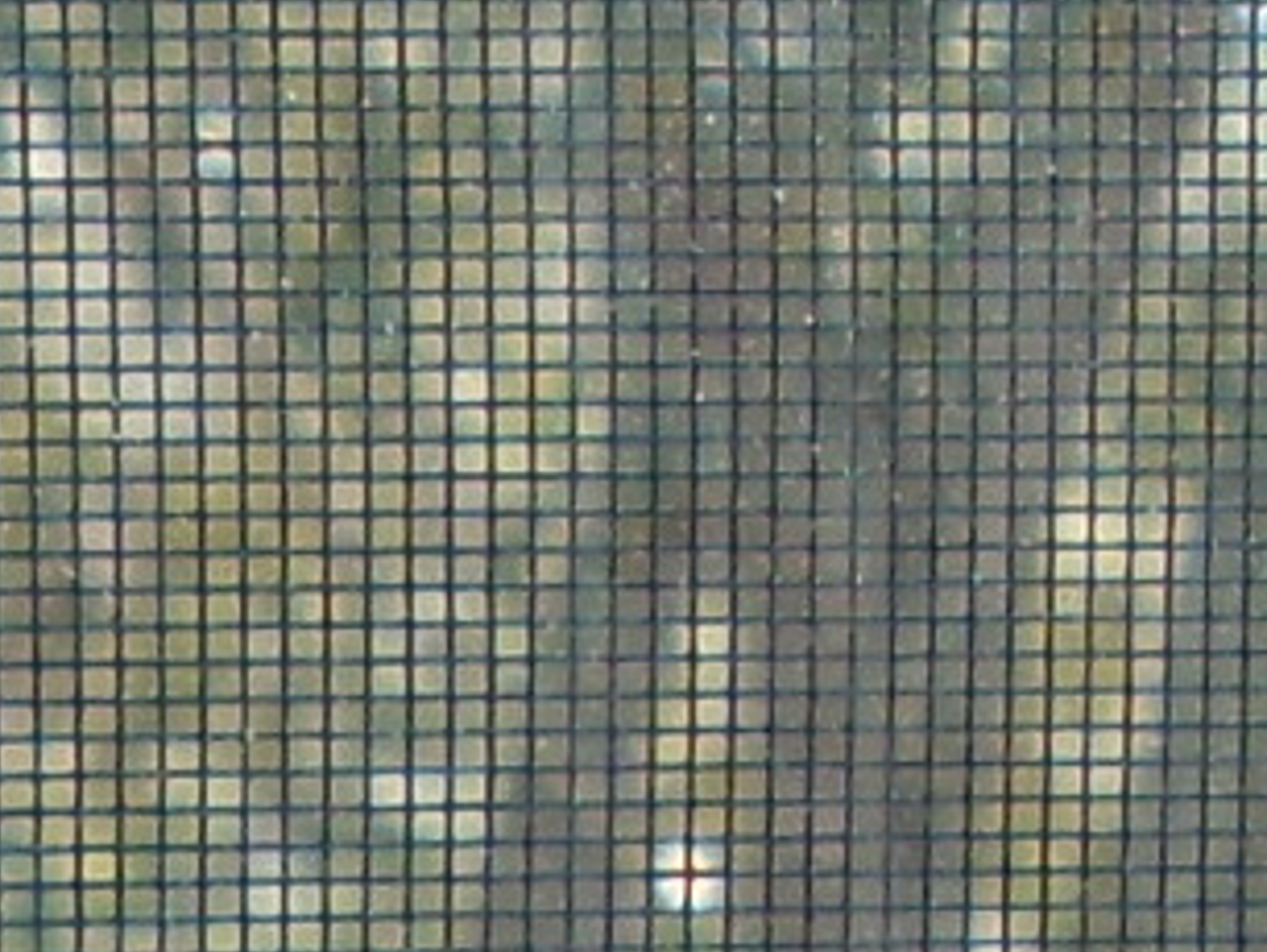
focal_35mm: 254
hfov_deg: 7.6
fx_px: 9304
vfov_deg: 5.6
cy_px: 2483
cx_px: -1019
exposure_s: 1/180
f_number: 3
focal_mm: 6.3
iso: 80
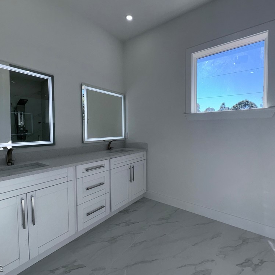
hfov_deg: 83.8
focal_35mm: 17
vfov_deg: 84.0
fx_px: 153
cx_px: 147
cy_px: 135
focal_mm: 2.22
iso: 32
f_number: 2.2
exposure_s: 1/401
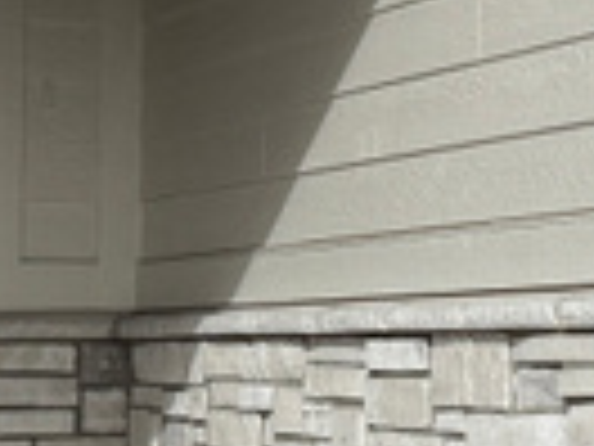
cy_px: 68
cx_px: 662
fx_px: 3192
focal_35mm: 186
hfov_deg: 10.5
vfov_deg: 8.0
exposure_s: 1/11905
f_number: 1.78
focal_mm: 6.76
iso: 80
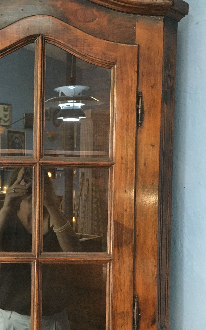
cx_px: 39
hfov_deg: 27.4
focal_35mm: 46
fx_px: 413
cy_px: 171
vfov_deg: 43.5
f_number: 2.2
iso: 400
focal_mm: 4.15
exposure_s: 1/17
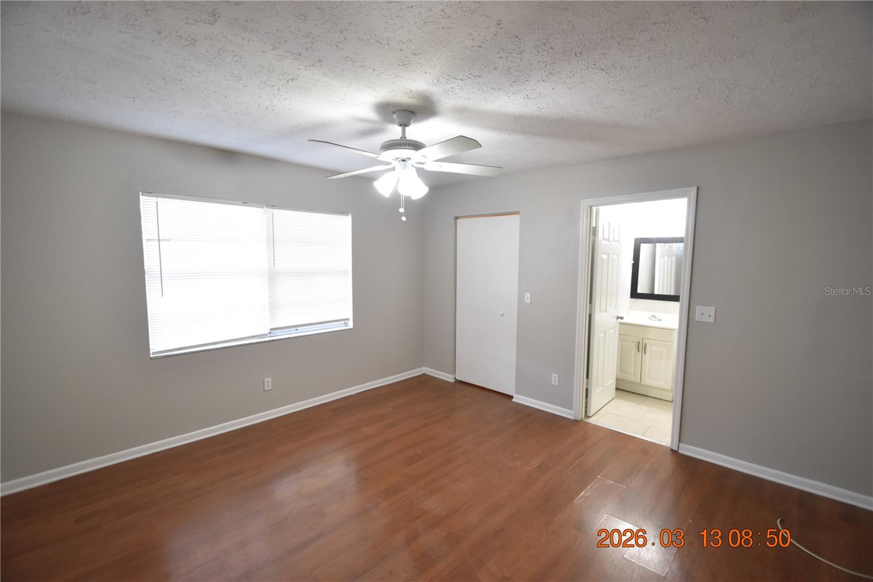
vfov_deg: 77.3
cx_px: 436
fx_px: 364
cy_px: 291
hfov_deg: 100.4
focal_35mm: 15
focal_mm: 10
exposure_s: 1/45
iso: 800
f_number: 3.5
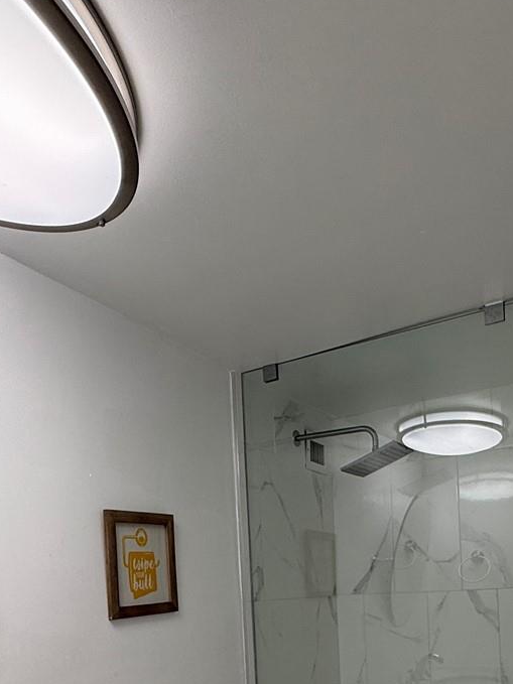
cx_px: 235
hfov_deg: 42.9
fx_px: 652
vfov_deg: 50.3
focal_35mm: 33
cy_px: 590
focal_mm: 2.22
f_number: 2.2
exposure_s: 1/120
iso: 50
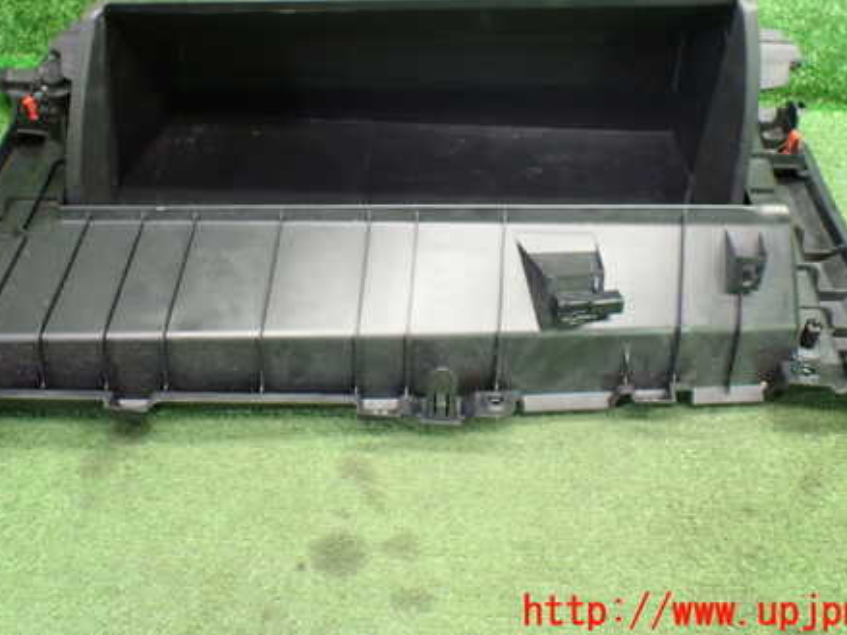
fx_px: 1003
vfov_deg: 34.7
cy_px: 203
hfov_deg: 45.7
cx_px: 380
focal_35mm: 41
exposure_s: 1/50
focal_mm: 5.4
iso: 800
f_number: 2.3
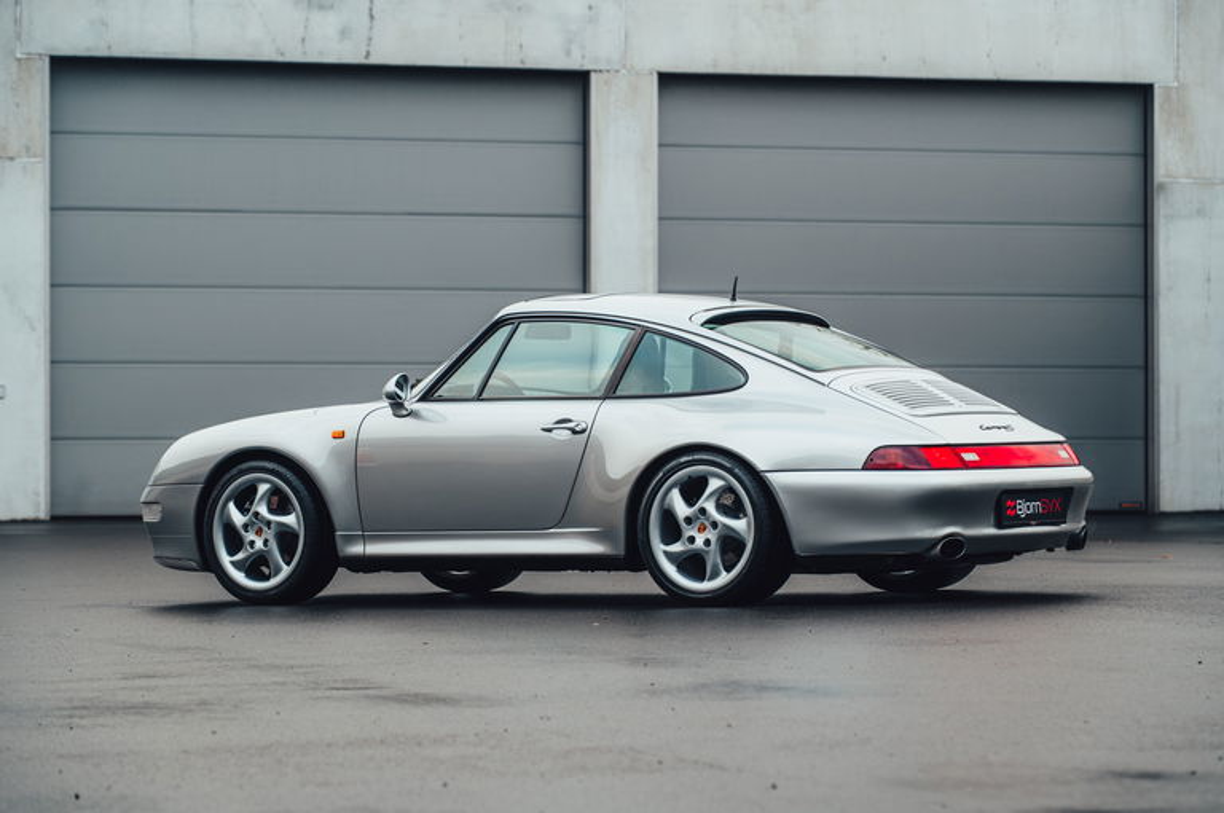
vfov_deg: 10.5
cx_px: 612
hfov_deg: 15.8
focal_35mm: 130
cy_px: 406
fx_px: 4414
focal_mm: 130
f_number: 5.6
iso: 400
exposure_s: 1/100
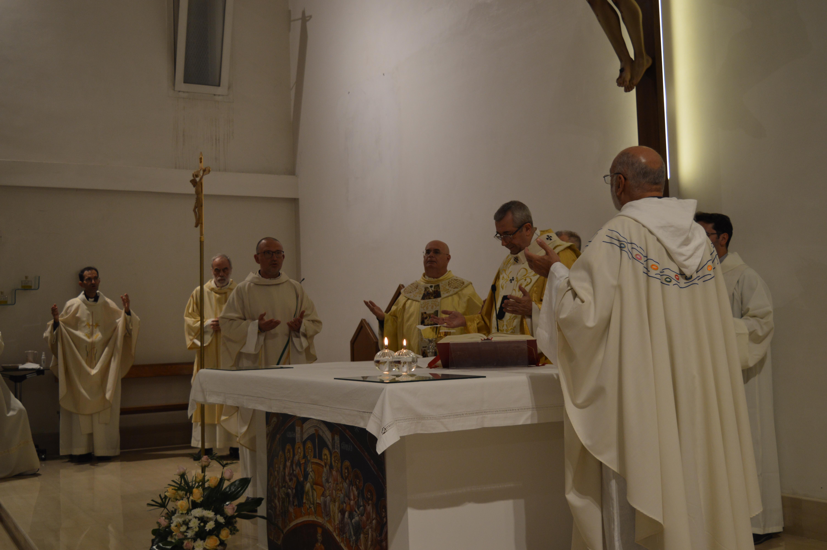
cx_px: 414
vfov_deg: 34.1
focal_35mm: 39
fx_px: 895
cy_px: 275
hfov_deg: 49.6
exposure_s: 1/60
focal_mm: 26
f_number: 4
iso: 400
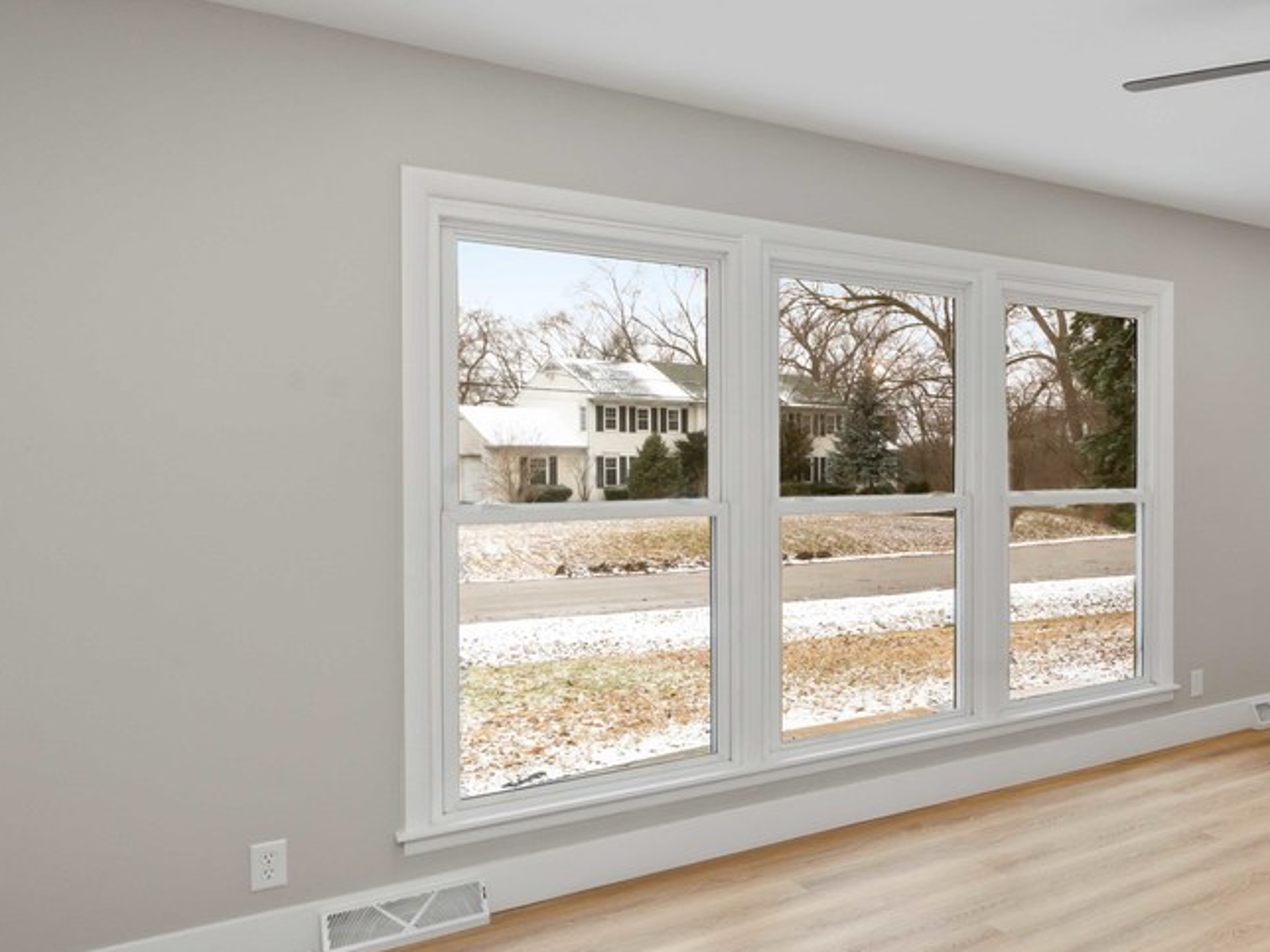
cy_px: 477
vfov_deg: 48.2
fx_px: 1064
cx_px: 1145
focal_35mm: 29
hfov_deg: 53.8
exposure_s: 1/80
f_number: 11
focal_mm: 12
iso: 200
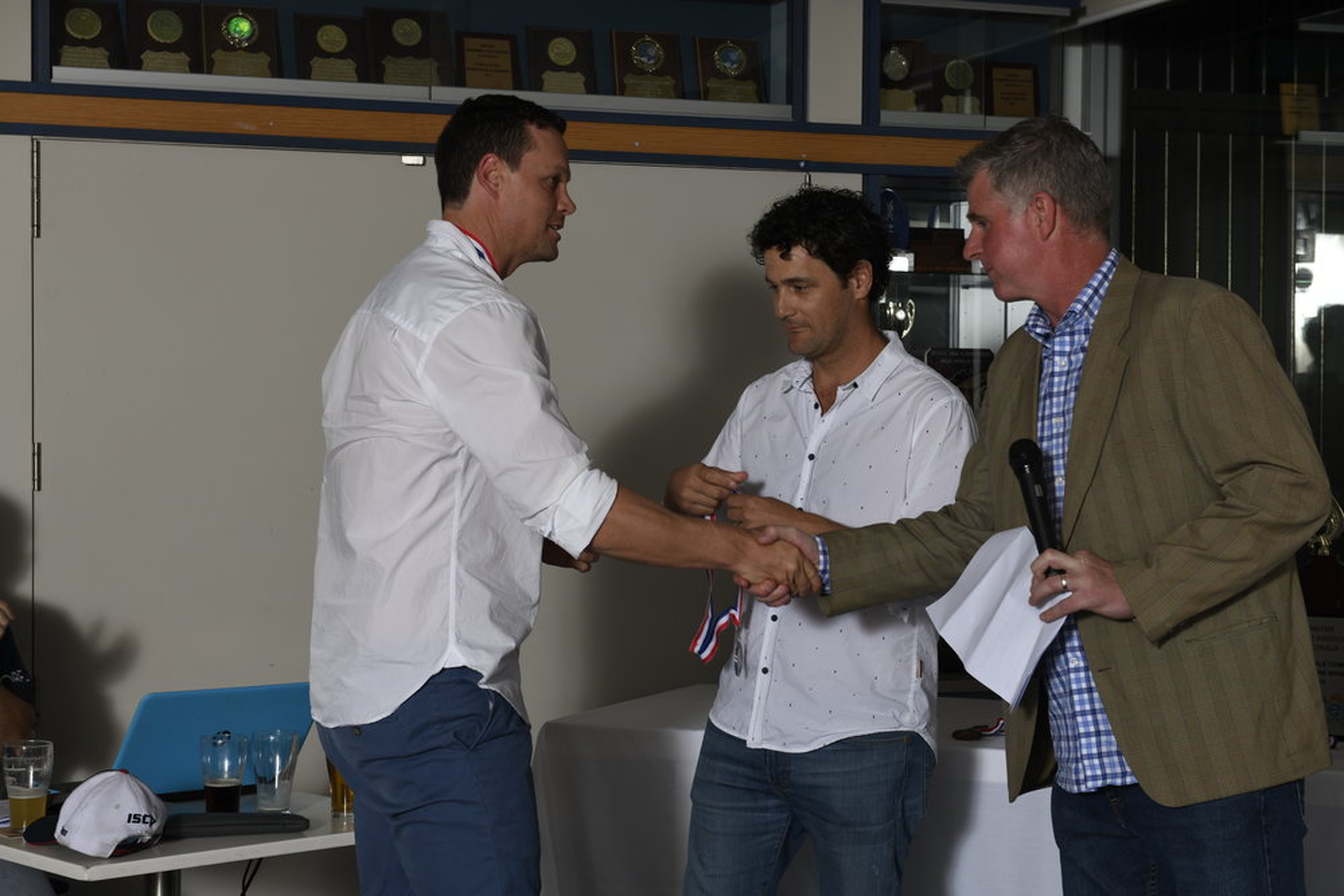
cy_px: 448
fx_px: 2464
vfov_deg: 20.6
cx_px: 672
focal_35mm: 66
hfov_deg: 30.5
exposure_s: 1/125
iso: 320
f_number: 9
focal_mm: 66
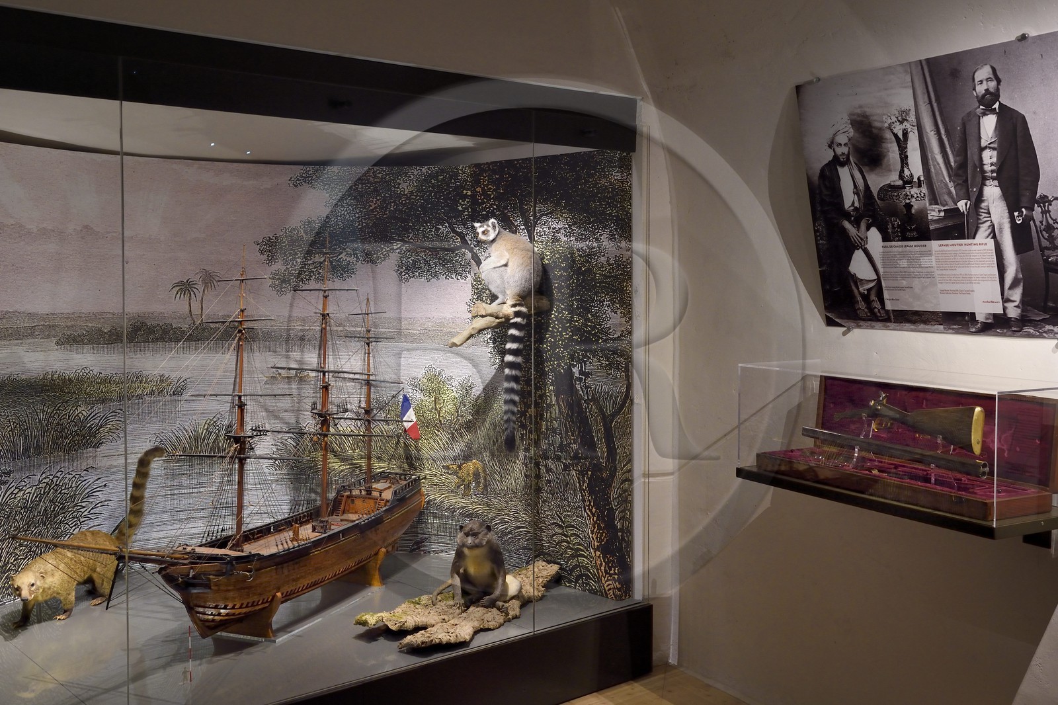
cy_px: 352
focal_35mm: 35
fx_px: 1028
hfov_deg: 54.4
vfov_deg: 37.8
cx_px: 529
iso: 1600
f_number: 5
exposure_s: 1/40
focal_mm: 35
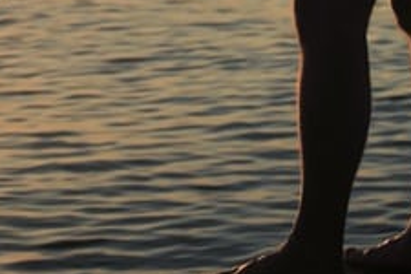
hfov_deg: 10.2
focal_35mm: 200
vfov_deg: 6.7
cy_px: -190
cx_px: 46
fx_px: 2283
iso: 160
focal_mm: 50
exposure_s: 1/3200
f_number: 4.5
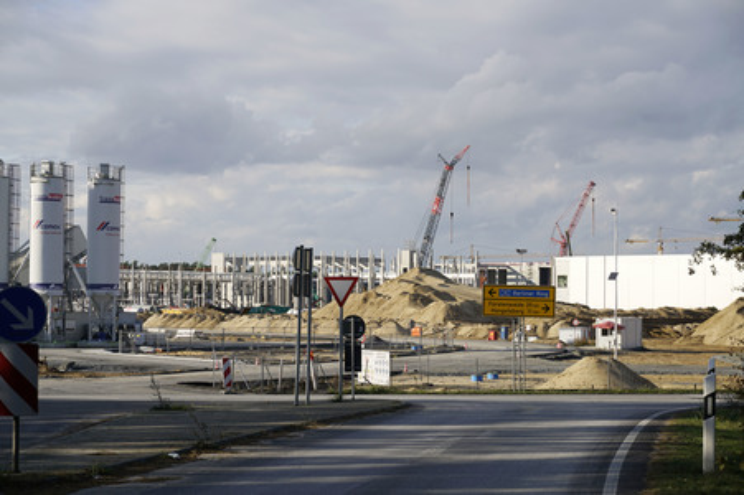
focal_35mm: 75
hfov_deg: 27.0
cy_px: 248
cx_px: 372
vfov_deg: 18.2
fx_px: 1549
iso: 100
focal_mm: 75
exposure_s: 1/400
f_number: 8
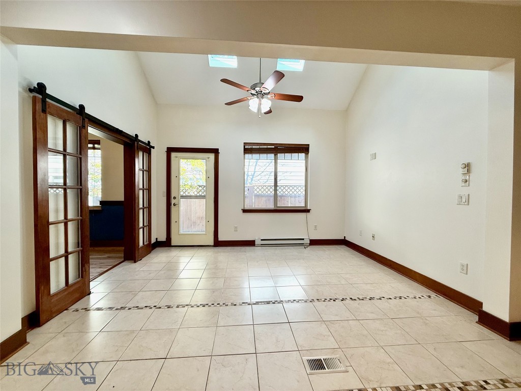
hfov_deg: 102.1
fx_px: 211
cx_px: 260
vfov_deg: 85.7
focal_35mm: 14
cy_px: 196
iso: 125
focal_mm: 2.22
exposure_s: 1/120
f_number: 2.2
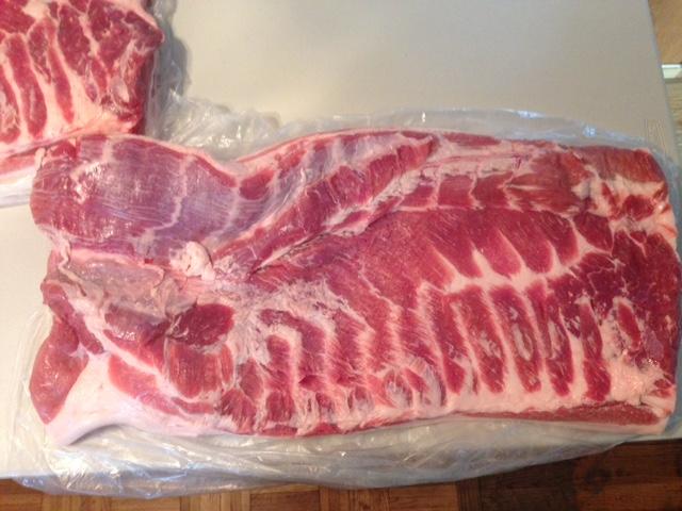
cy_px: 256
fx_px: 650
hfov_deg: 55.4
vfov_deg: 42.9
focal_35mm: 33
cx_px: 341
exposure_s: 1/20
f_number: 2.4
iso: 200
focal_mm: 4.12
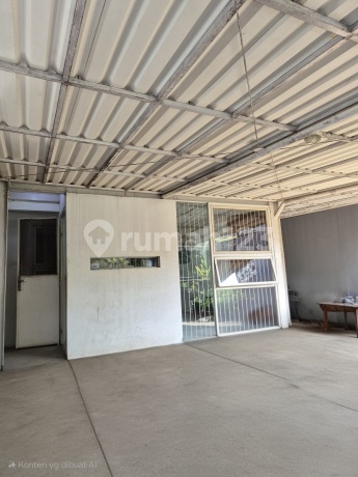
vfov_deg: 73.9
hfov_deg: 58.9
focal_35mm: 23
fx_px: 317
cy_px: 238
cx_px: 179
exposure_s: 1/182
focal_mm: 5.4
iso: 100
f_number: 1.8
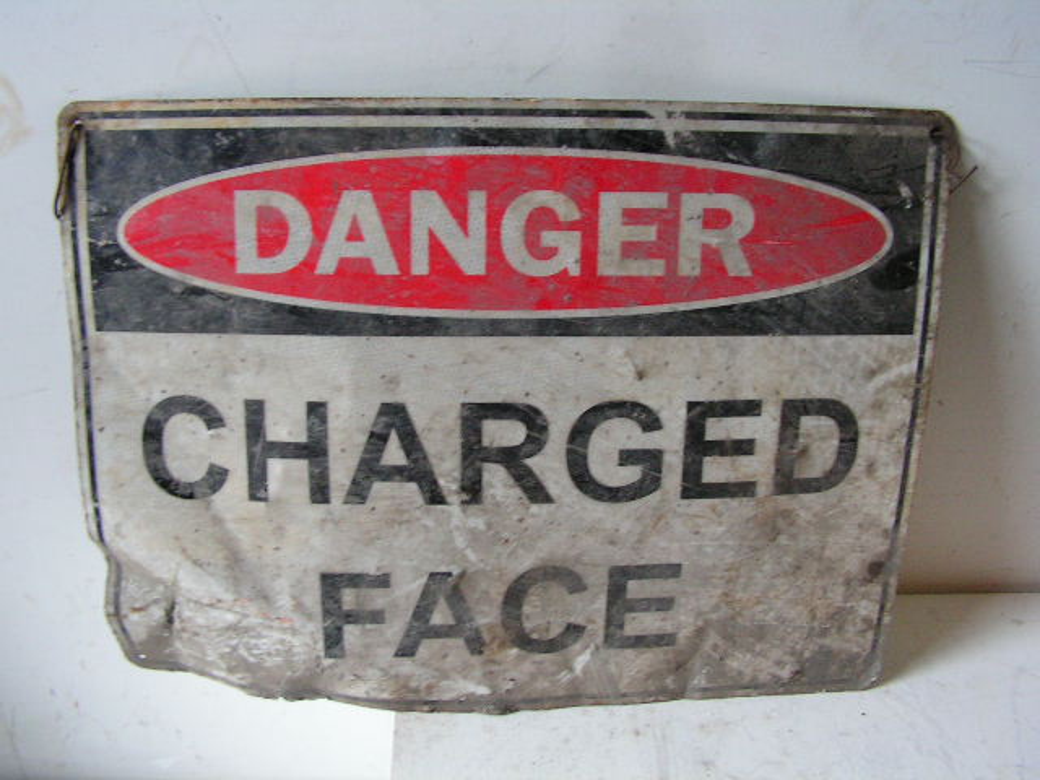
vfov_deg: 39.7
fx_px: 1082
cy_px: 390
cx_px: 520
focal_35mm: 36
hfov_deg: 51.4
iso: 200
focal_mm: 6
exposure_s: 1/20
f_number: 3.2
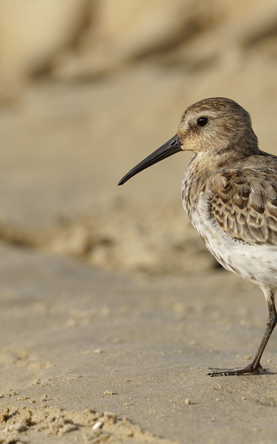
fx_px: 11101
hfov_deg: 1.4
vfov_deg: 2.3
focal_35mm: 919
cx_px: 175
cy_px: 222
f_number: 8
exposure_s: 1/2000
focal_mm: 600
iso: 400
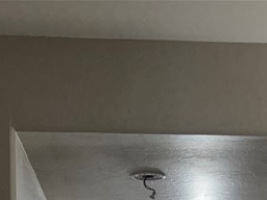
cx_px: 177
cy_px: 399
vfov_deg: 12.5
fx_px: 802
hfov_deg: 18.8
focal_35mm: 104
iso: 400
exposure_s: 1/60
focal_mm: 5.96
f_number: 1.6
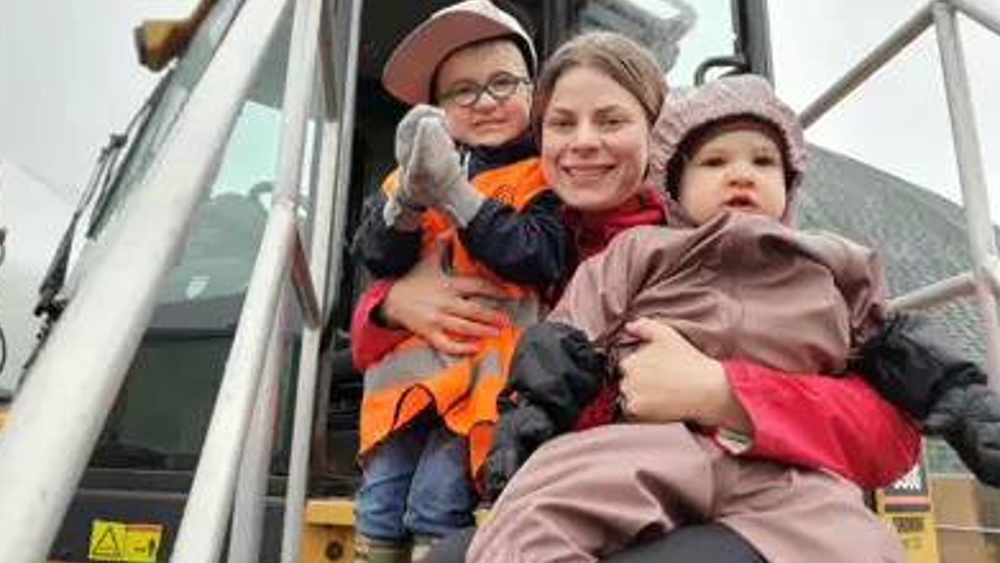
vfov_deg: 40.2
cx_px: 496
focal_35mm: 29
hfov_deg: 66.1
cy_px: 261
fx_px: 769
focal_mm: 3.93
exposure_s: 1/414
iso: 40
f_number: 1.7
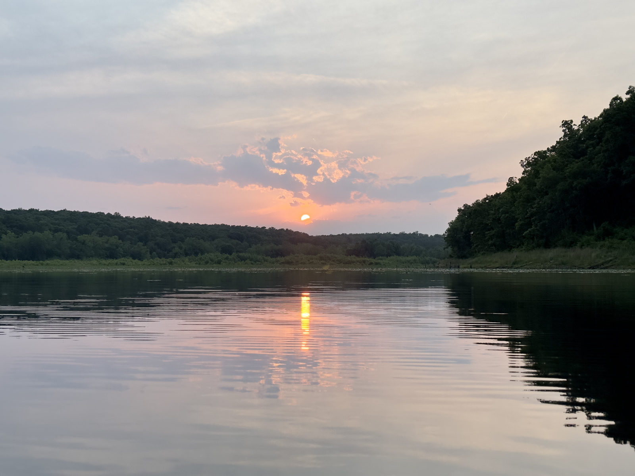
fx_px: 881
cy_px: 238
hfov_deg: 39.7
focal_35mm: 48
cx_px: 318
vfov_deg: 30.3
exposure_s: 1/608
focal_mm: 6.86
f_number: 1.78
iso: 64
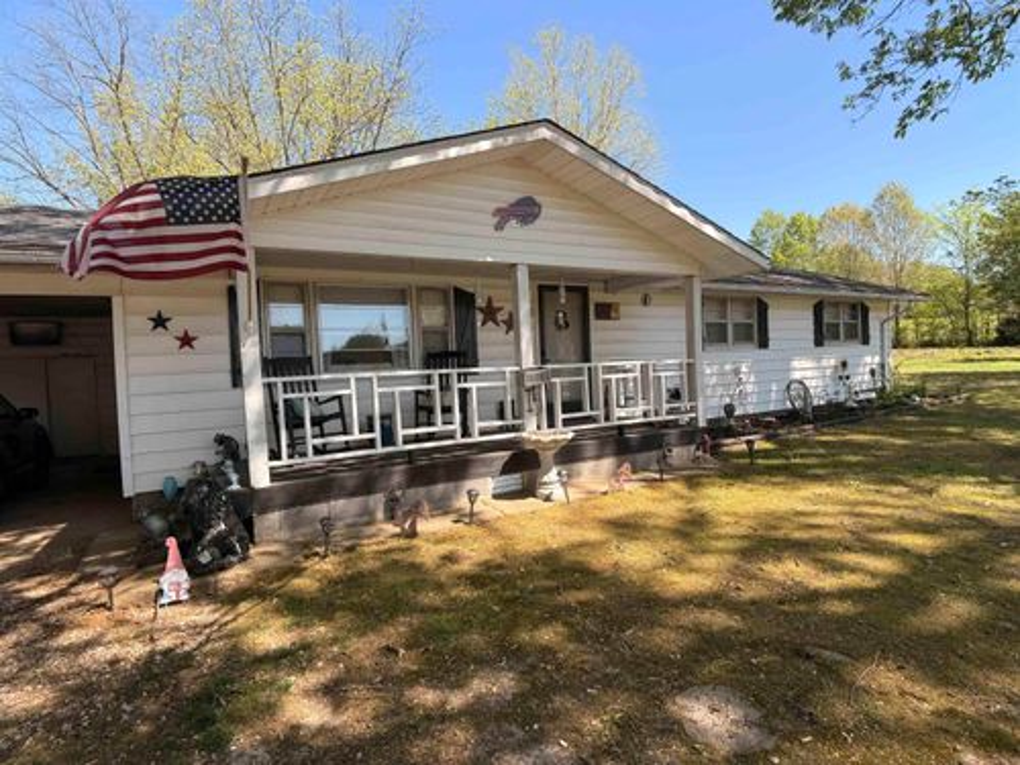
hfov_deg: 71.6
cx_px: 510
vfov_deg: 56.8
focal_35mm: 24
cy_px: 382
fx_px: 707
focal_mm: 6.76
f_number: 1.78
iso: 80
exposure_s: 1/1464
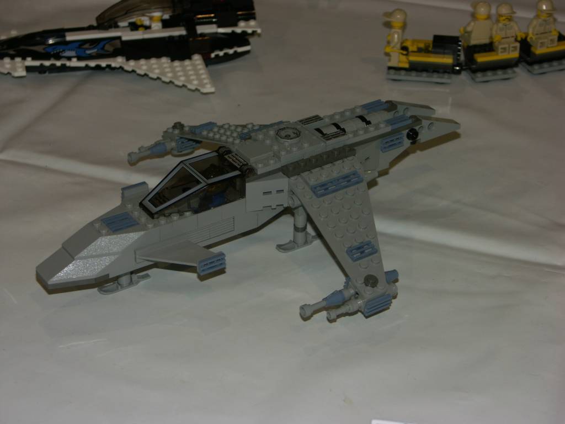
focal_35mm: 79
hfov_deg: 24.7
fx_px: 1289
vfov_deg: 18.7
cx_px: 282
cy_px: 212
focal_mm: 20.12
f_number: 3.2
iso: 125
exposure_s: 1/80
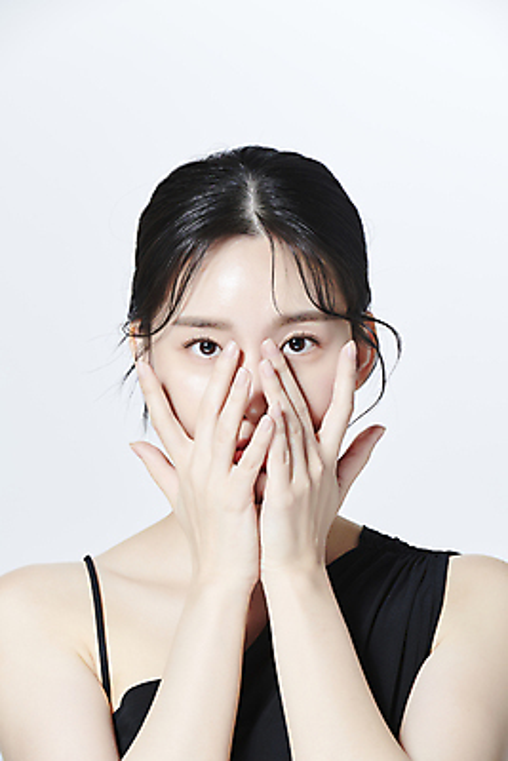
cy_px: 380
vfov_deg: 10.3
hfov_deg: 6.9
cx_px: 254
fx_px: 4229
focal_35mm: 200
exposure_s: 1/125
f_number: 11
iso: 64
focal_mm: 200
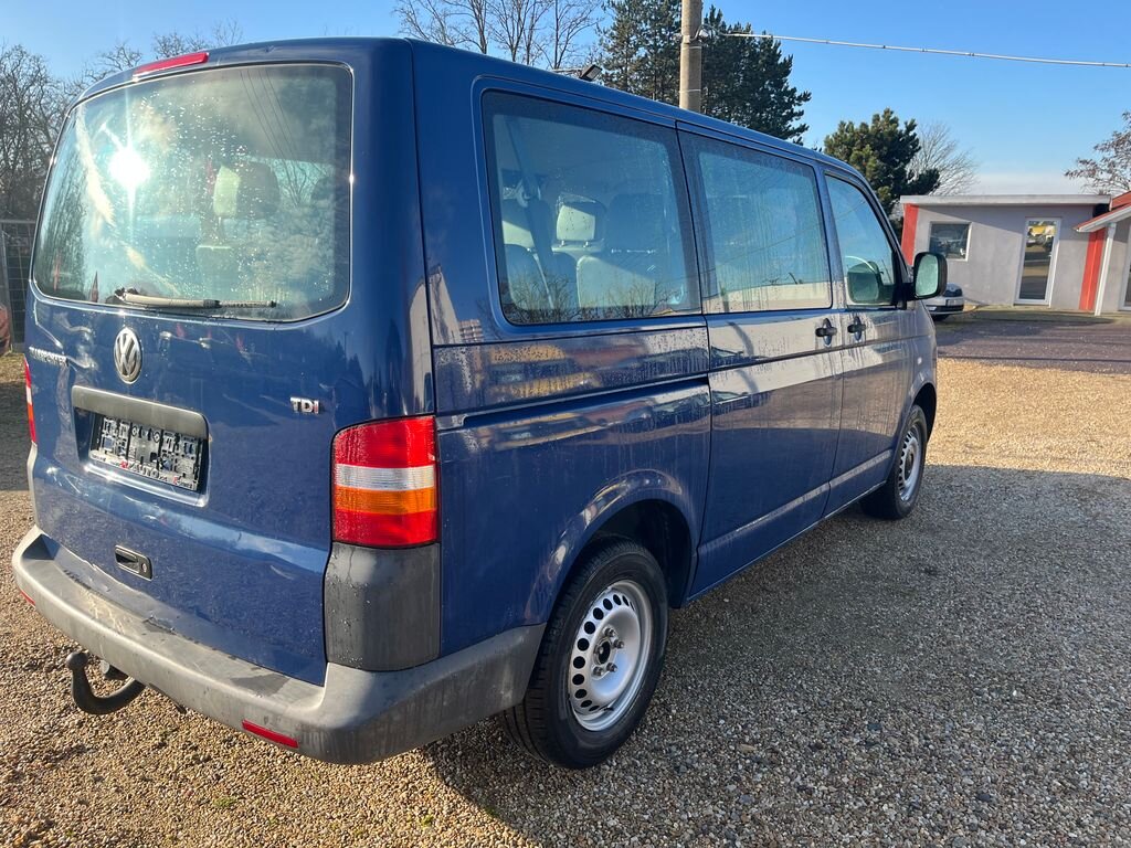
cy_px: 424
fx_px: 849
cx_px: 566
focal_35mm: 26
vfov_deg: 53.1
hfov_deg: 67.3
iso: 50
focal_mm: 5.1
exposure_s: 1/878
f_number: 1.6
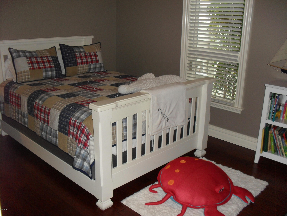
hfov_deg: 52.6
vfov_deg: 40.7
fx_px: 290
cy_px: 108
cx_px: 144
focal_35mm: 35
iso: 200
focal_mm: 6.3
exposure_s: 1/45
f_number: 3.2
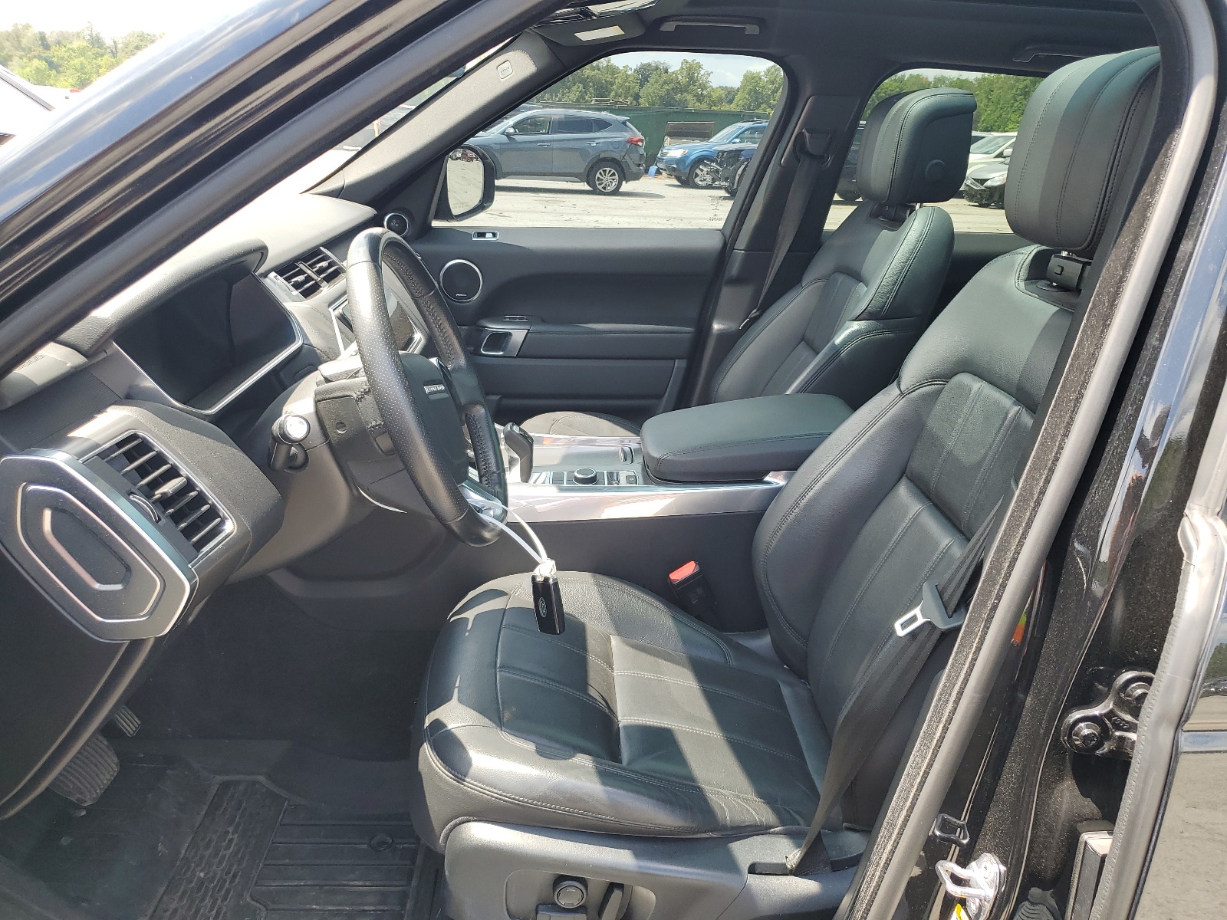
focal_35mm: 26
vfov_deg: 53.1
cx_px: 614
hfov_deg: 67.3
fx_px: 922
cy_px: 460
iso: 50
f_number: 1.5
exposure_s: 1/370
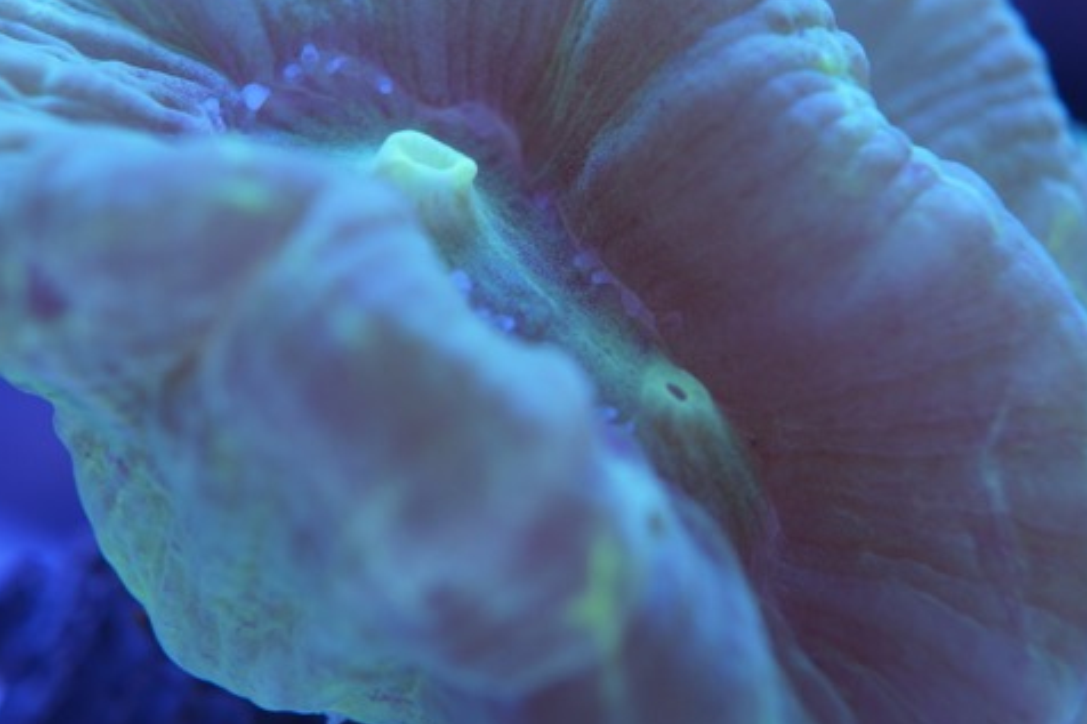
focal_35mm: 85
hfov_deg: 23.9
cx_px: 516
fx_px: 2565
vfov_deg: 16.0
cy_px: 288
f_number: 4.5
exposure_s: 1/80
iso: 100
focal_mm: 30
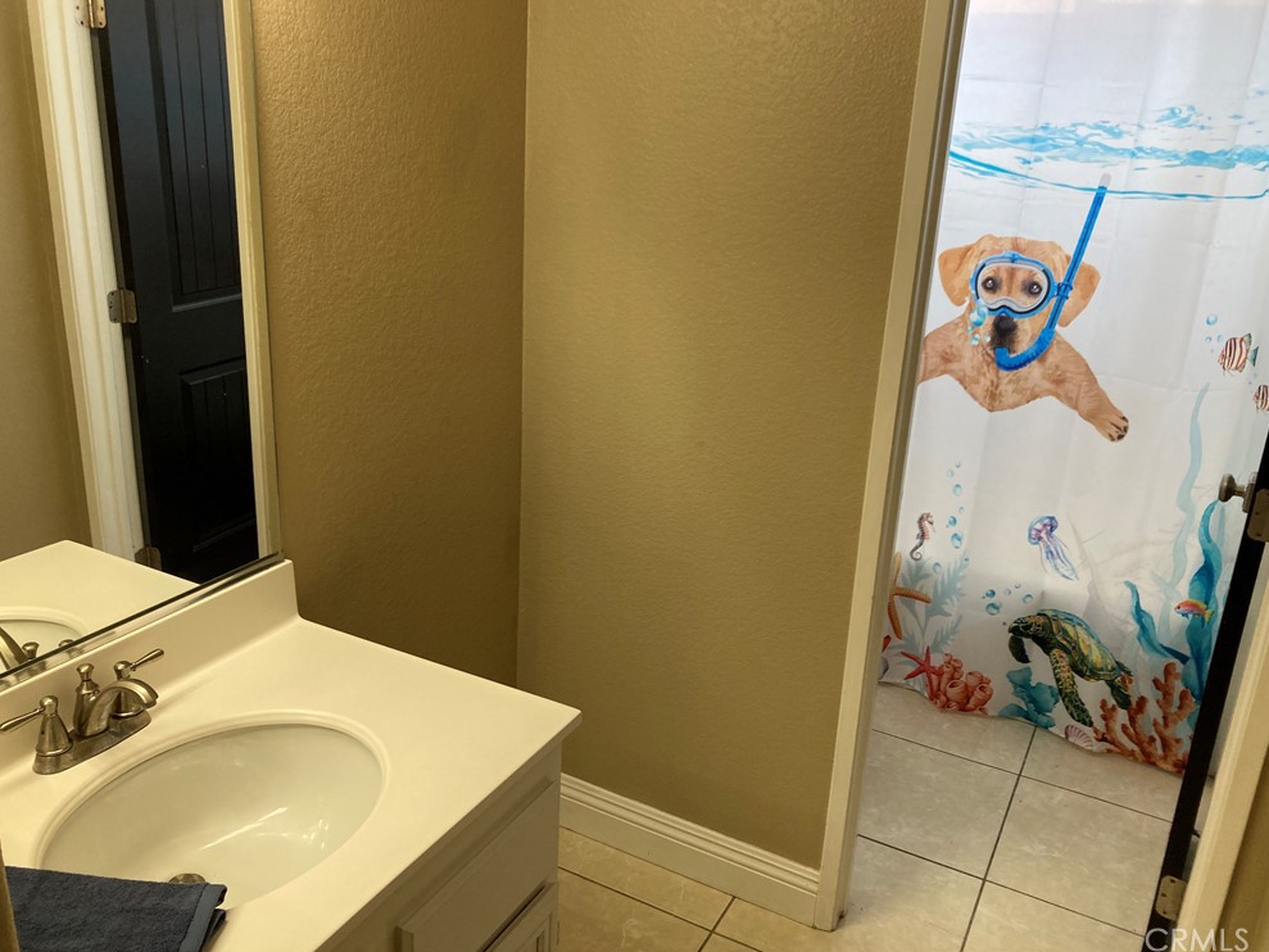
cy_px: 466
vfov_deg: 48.2
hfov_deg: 61.7
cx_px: 636
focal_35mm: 29
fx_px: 1063
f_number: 1.8
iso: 64
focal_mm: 3.99
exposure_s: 1/60
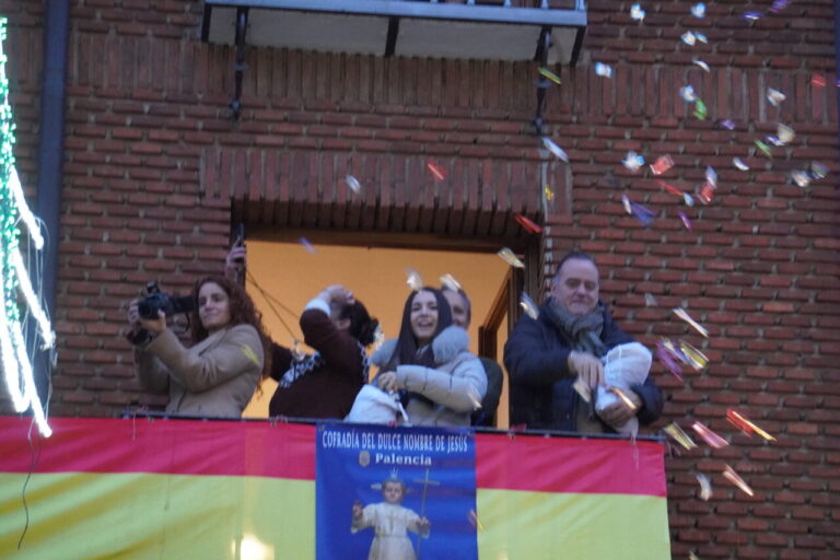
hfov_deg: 13.2
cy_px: 280
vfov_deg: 8.8
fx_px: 3640
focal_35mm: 156
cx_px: 420
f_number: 5.6
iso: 6400
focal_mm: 104
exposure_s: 1/80
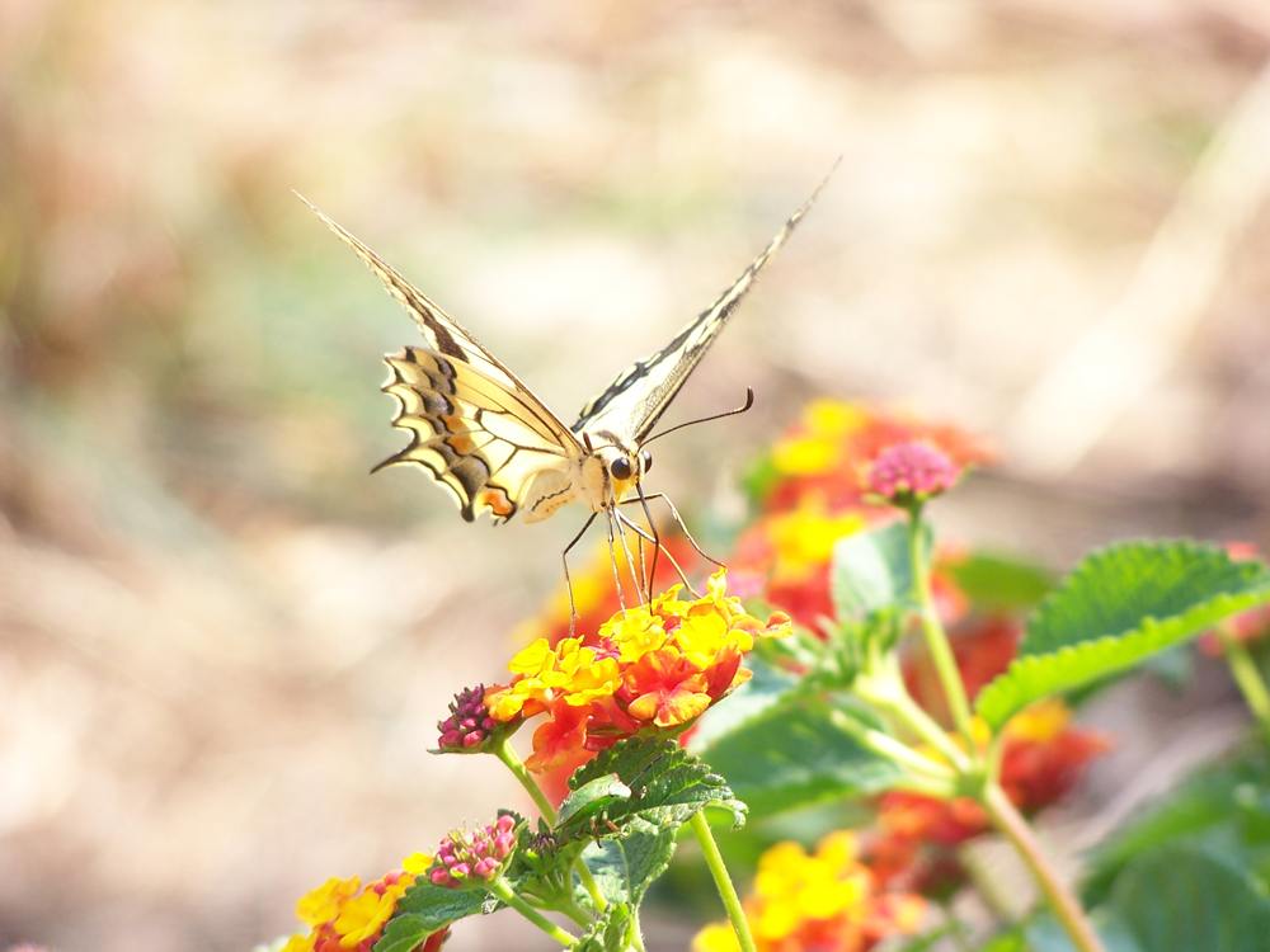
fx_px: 11630
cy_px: 476
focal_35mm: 317
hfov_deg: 6.3
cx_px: 635
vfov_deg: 4.7
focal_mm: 52.6
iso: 80
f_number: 3.6
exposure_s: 1/250
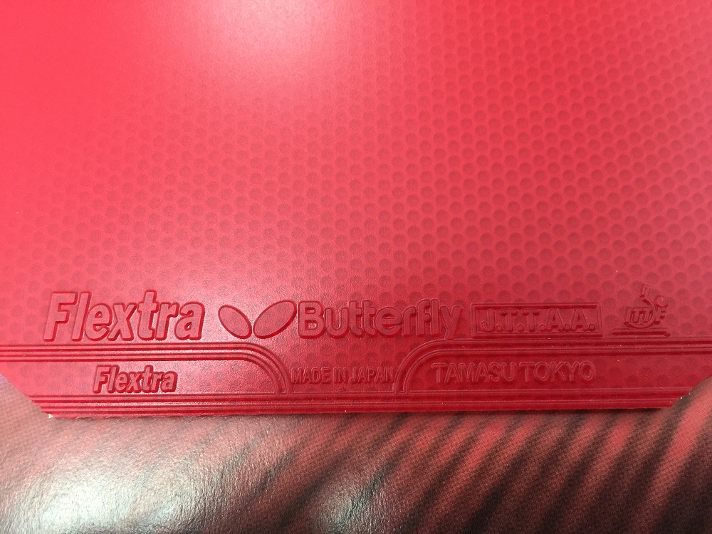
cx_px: 356
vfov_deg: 48.2
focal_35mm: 29
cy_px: 267
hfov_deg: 61.7
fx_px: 596
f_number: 2.2
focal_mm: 4.15
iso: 100
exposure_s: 1/17
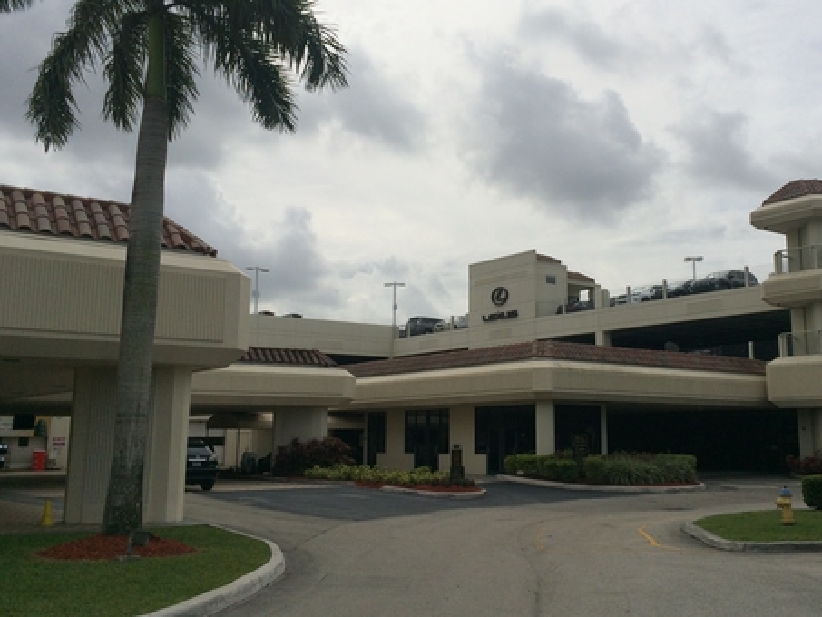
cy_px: 267
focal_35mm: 41
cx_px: 485
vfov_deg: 35.1
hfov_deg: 45.6
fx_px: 974
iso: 40
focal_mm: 4.12
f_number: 2.2
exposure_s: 1/5882
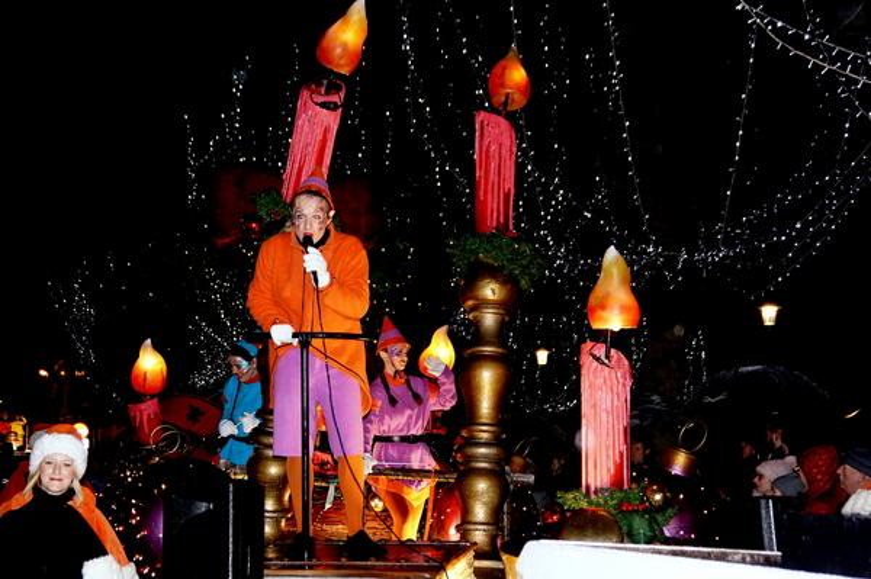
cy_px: 290
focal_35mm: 52
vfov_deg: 25.7
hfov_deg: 37.9
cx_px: 436
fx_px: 1269
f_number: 4.5
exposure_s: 1/160
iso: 1600
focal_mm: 35
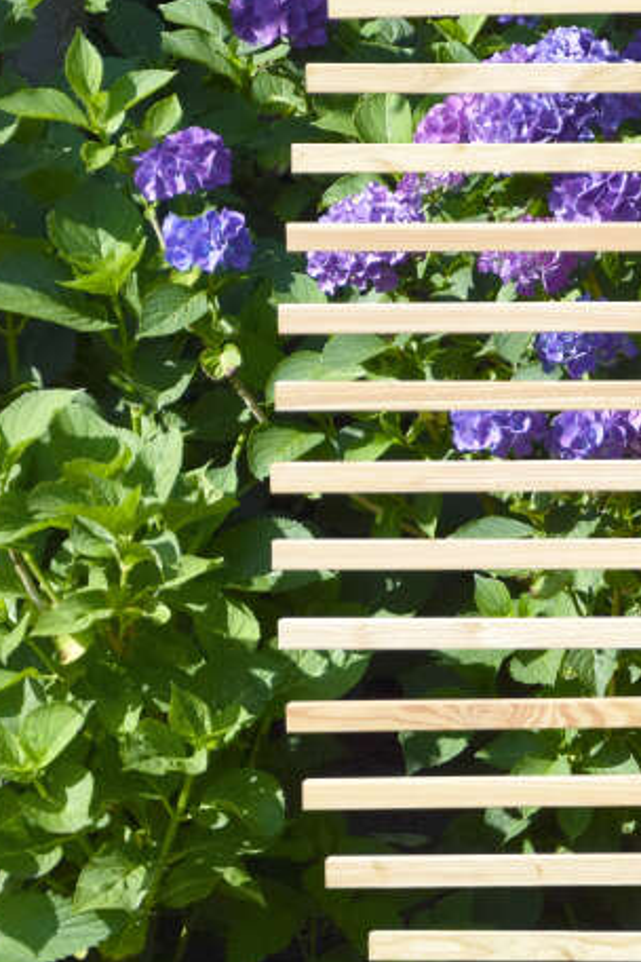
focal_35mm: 266
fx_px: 7109
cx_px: 746
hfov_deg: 5.1
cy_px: 439
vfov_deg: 7.7
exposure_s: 1/1600
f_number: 6.3
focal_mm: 75
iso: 400
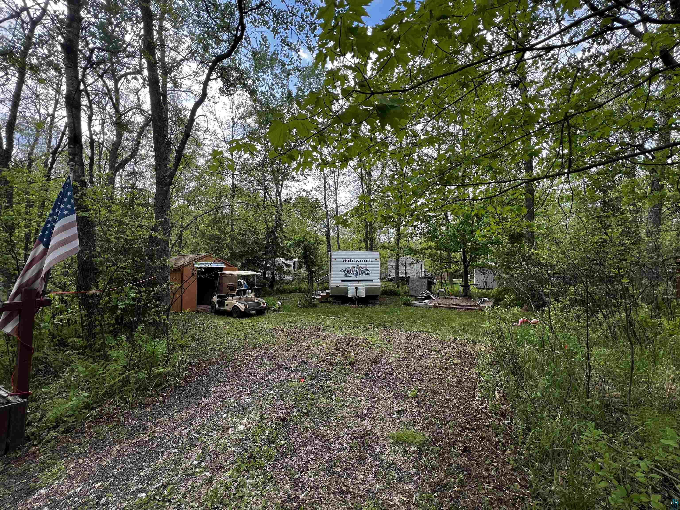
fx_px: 255
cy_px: 255
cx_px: 340
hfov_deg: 106.2
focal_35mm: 13
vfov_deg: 89.9
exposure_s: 1/226
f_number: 1.8
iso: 32
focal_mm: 1.57
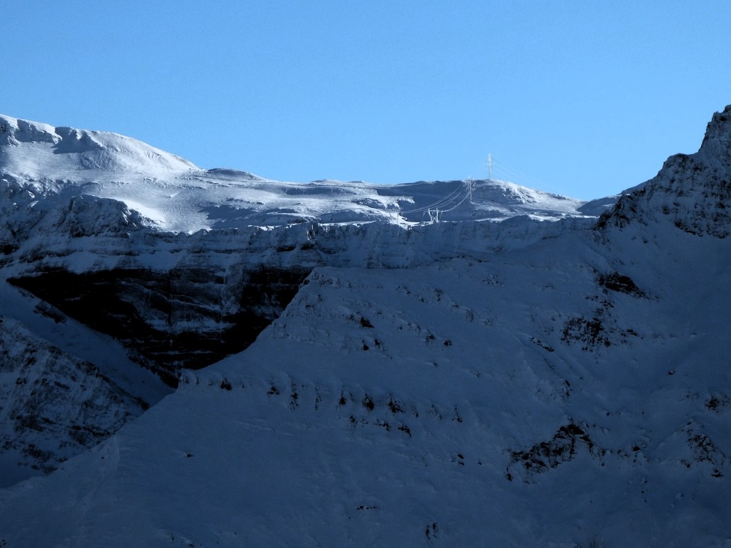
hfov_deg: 11.2
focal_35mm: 176
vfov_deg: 8.4
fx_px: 3716
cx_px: 329
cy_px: 230
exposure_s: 1/800
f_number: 5.4
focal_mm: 27.1
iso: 80
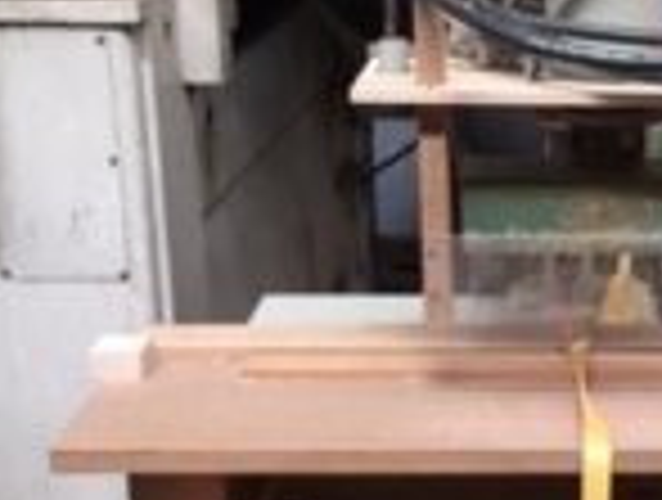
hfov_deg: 27.1
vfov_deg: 21.3
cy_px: 363
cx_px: 603
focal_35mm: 69
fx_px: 1323
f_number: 2.2
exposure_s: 1/33
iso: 25
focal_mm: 4.15
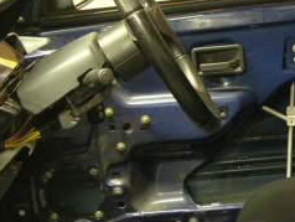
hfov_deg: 18.7
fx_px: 870
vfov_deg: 14.5
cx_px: 302
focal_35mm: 102
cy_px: 82
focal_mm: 7.8
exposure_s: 1/3.7
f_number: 2.8
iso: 200
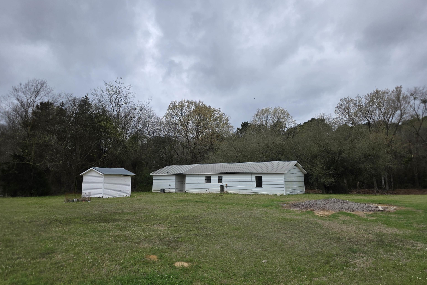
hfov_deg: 73.7
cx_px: 213
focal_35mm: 24
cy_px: 135
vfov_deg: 53.1
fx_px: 285
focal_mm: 6.3
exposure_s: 1/4434
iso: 80
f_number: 1.7
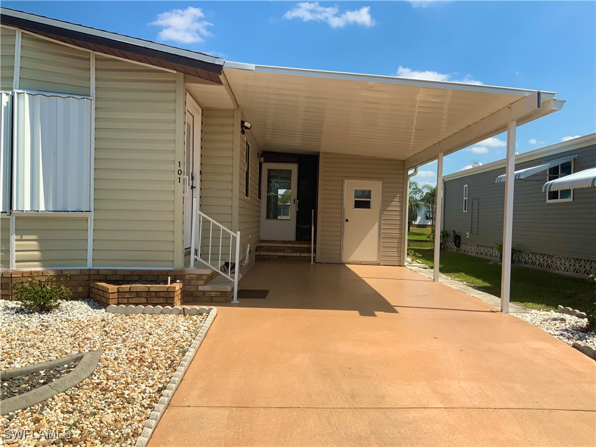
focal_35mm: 29
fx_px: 499
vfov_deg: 48.2
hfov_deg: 61.7
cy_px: 224
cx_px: 298
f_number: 1.8
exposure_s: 1/2959
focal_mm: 3
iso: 16
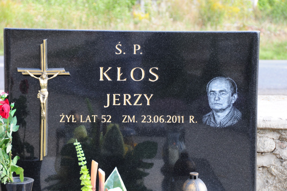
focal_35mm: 123
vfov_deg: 11.1
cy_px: 96
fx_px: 979
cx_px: 144
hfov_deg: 16.7
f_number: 7.1
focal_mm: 82
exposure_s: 1/80
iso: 200
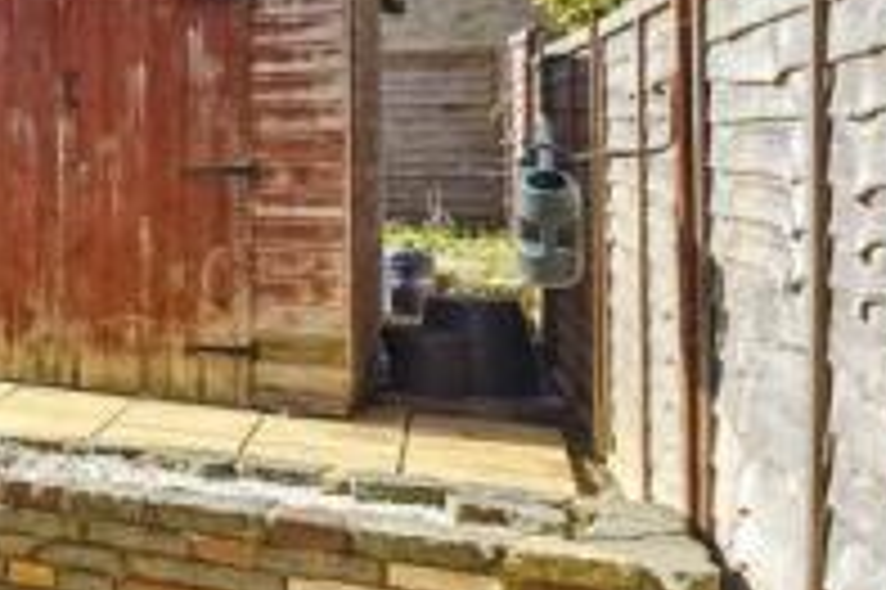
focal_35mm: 50
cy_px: 119
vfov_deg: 26.5
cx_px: -524
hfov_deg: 25.8
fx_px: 1229
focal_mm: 10
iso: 250
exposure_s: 1/640
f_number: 8
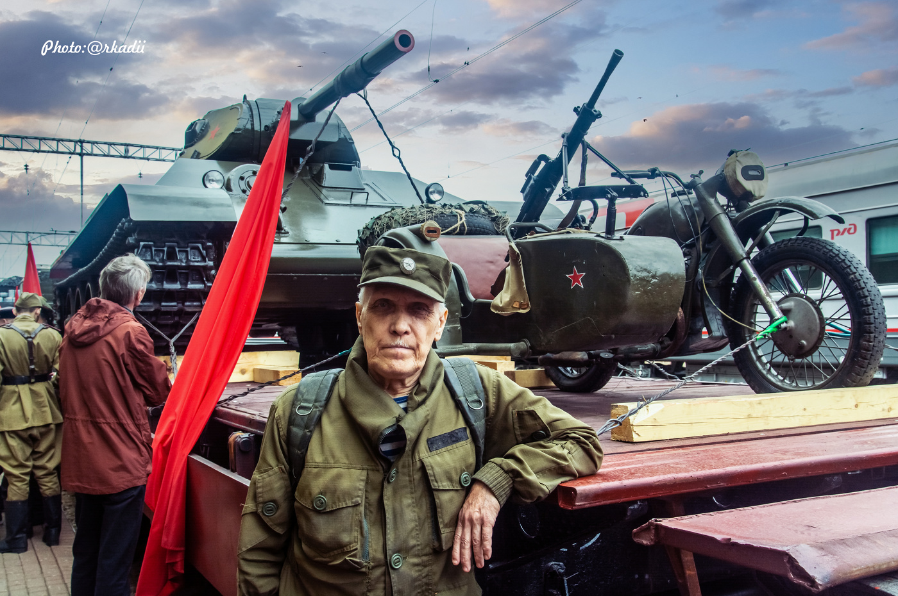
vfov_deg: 36.8
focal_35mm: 36
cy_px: 298
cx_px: 449
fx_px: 897
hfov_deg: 53.2
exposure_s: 1/320
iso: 320
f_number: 8
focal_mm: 24
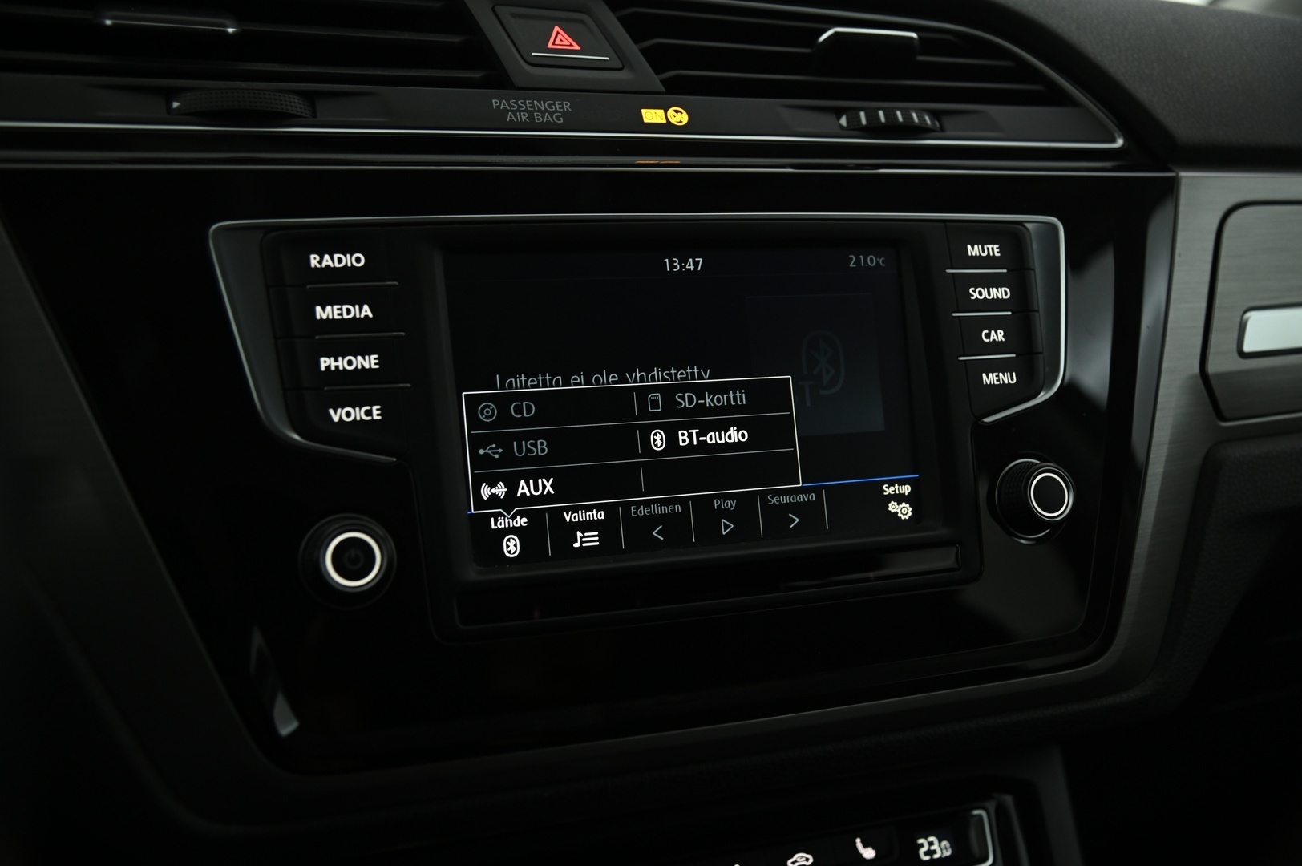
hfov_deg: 48.5
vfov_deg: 33.3
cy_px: 433
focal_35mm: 40
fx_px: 1445
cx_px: 651
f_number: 4
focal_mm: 40
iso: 1250
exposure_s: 1/25
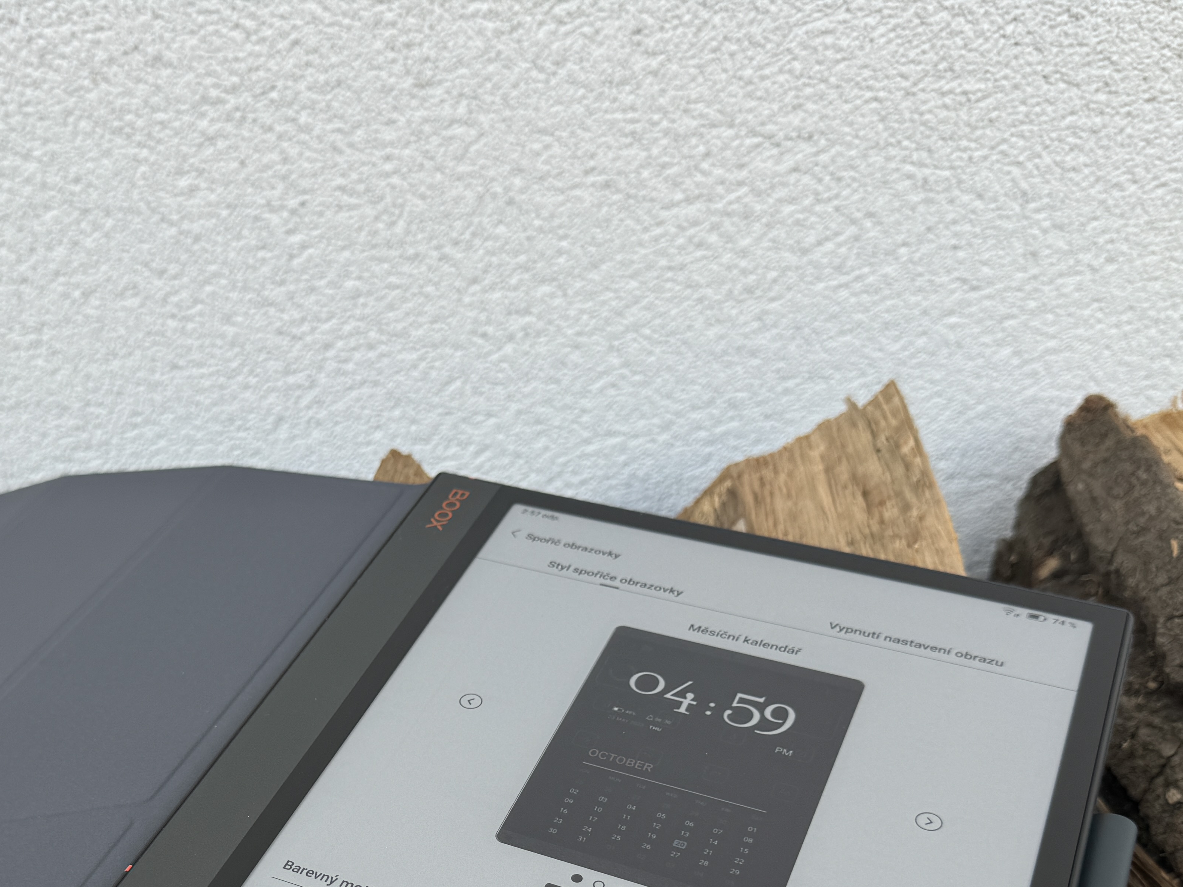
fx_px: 1470
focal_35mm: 43
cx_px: 376
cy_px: 789
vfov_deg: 32.1
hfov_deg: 43.1
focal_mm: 6.76
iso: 80
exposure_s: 1/1010
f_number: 1.78
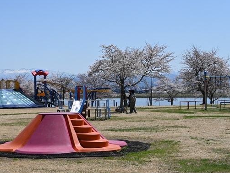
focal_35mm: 85
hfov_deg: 23.0
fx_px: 565
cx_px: 98
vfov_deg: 17.4
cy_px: 86
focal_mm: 50
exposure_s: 1/800
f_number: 6.3
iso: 100
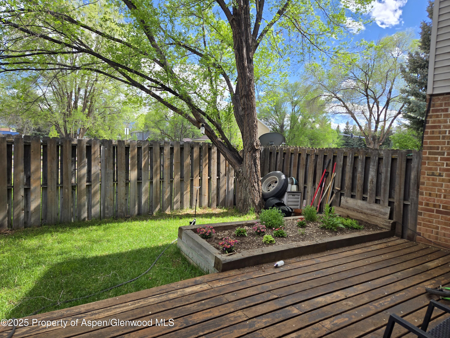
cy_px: 169
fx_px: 299
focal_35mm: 23
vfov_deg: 58.9
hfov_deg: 73.9
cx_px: 225
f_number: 1.8
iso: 25
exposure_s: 1/629
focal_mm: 5.4
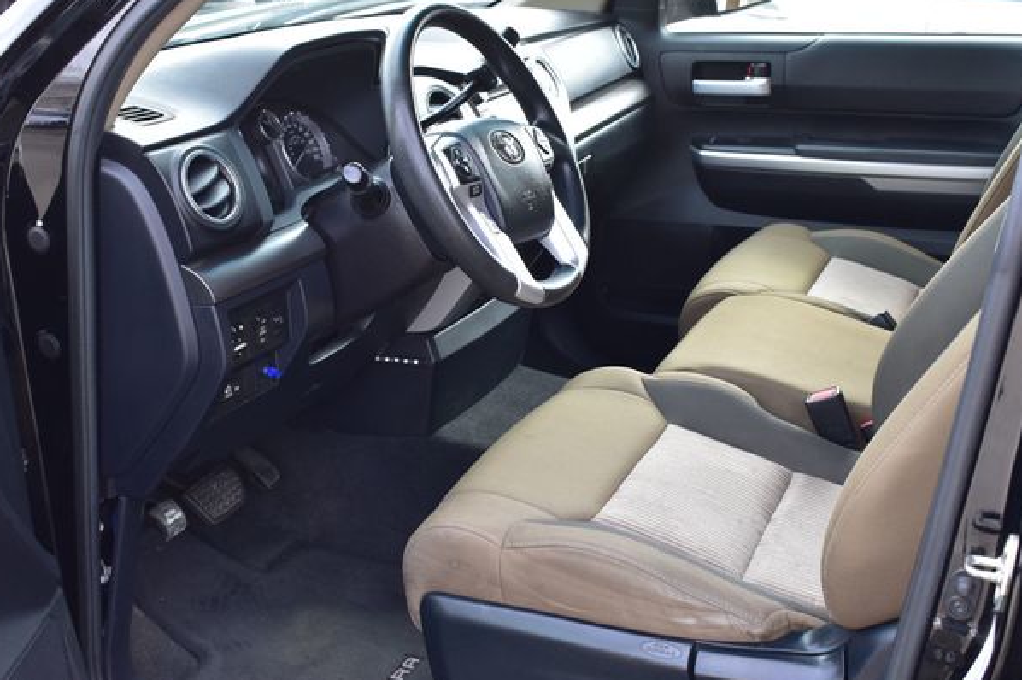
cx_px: 501
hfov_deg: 42.3
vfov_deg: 28.9
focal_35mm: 47
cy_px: 331
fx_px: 1320
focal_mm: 29
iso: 400
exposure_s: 1/80
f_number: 8
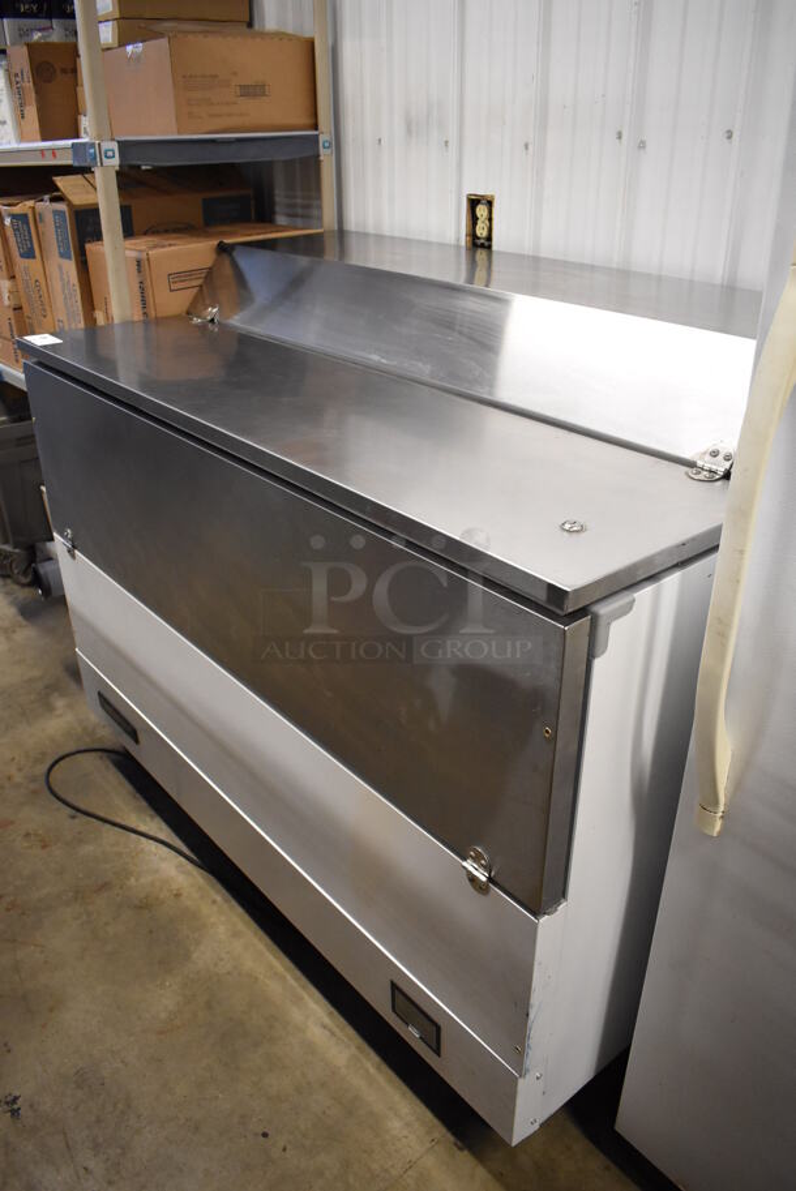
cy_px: 596
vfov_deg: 67.3
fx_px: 894
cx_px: 398
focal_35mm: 27
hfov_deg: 48.0
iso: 2500
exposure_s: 1/125
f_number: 3.5
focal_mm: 18
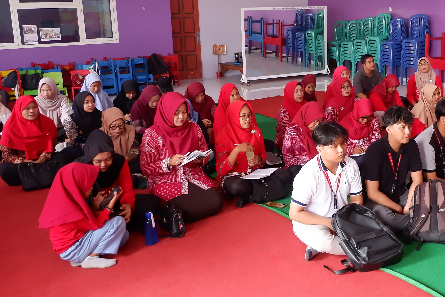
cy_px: 123
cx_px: 335
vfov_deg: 31.8
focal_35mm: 42
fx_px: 519
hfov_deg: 44.8
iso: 1000
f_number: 4
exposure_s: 1/34
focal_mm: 16
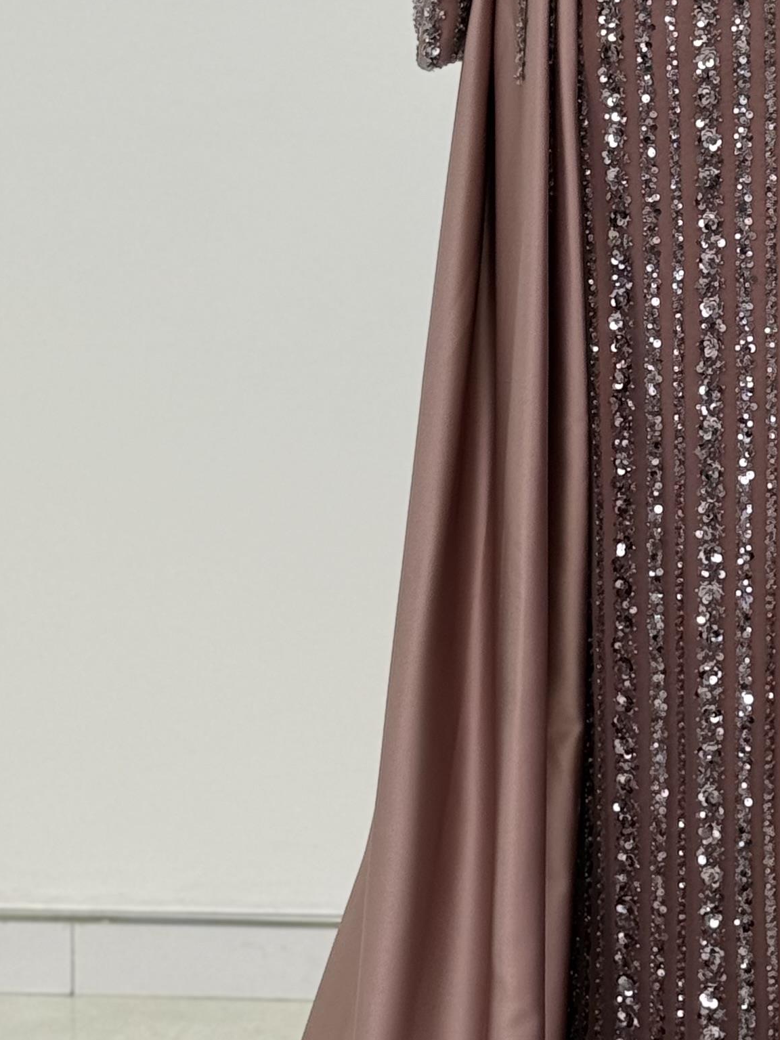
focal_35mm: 126
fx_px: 3786
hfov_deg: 11.7
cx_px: 762
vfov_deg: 15.6
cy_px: 243
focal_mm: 6.76
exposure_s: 1/538
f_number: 1.78
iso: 64
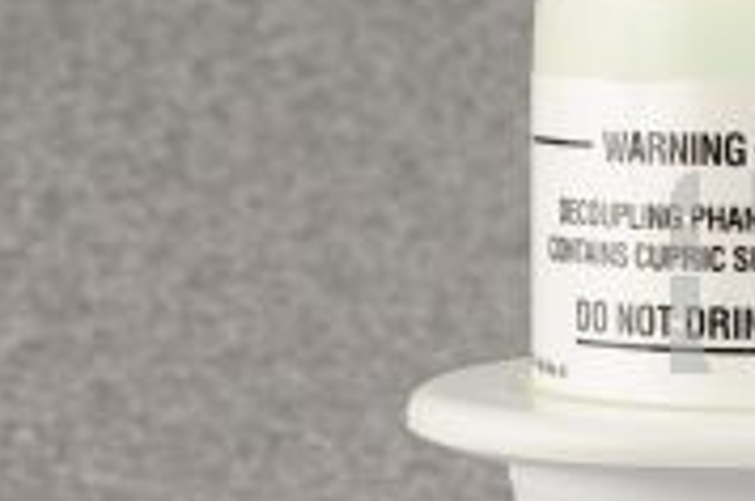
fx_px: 3538
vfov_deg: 8.1
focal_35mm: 169
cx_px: 1094
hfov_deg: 11.7
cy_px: 274
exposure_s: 1/125
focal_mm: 50
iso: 1600
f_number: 11
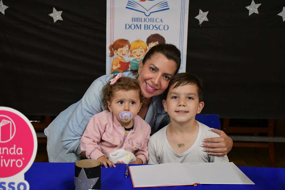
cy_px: 95
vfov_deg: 28.1
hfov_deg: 41.1
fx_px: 380
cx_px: 142
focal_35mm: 48
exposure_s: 1/60
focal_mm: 32
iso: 5000
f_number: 4
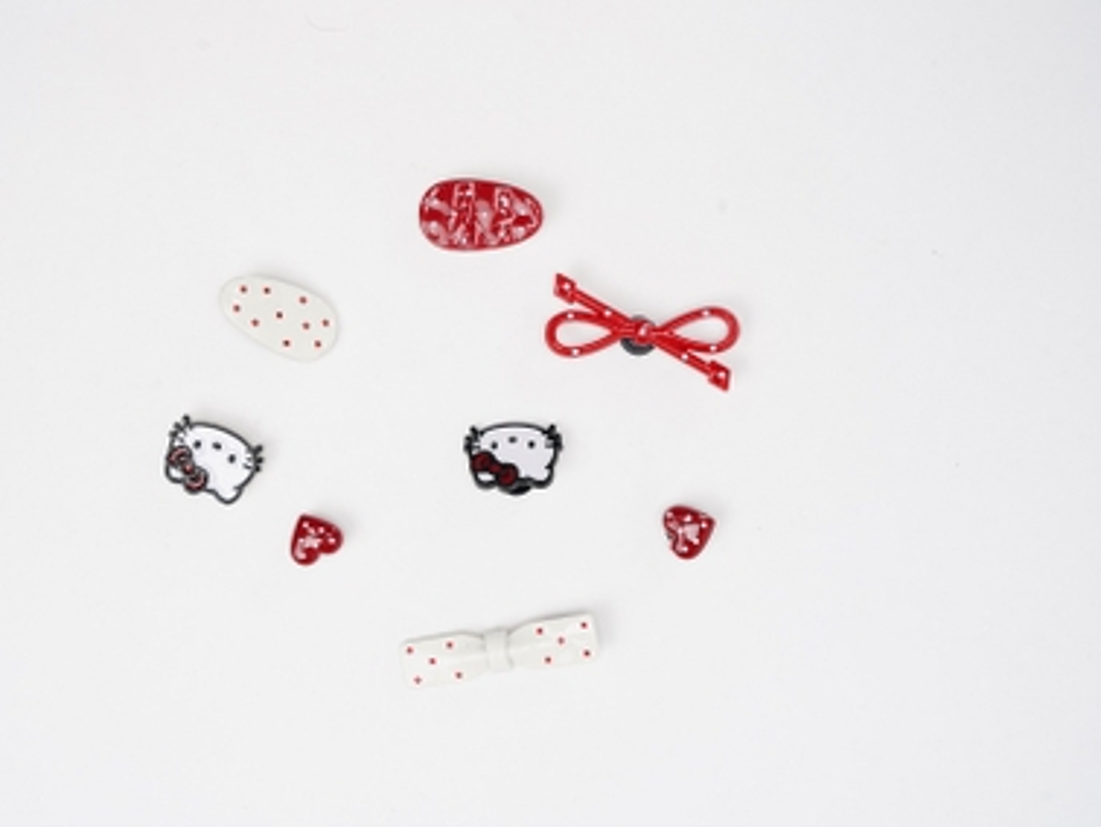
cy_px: 408
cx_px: 414
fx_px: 1953
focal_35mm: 61
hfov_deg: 31.3
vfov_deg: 23.9
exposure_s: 1/250
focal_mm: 50.3
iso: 160
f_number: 11
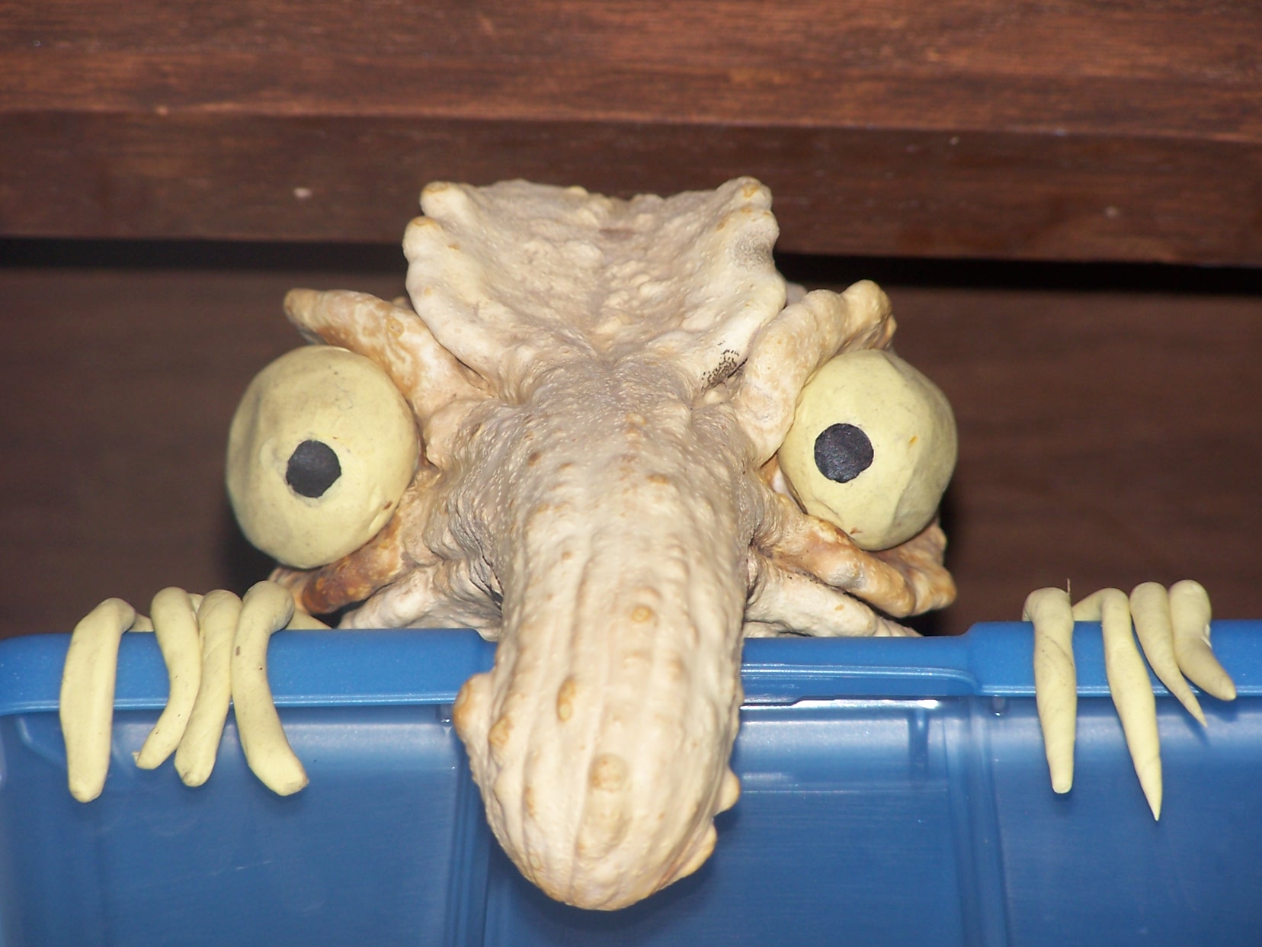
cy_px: 474
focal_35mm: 258
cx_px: 631
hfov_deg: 7.7
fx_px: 9406
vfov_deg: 5.8
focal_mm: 42.8
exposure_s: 1/180
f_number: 3.6
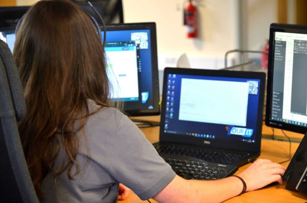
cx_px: 154
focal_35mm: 105
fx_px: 893
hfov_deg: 19.5
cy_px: 102
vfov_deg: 13.0
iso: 100
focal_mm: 70
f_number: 4.5
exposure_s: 1/2
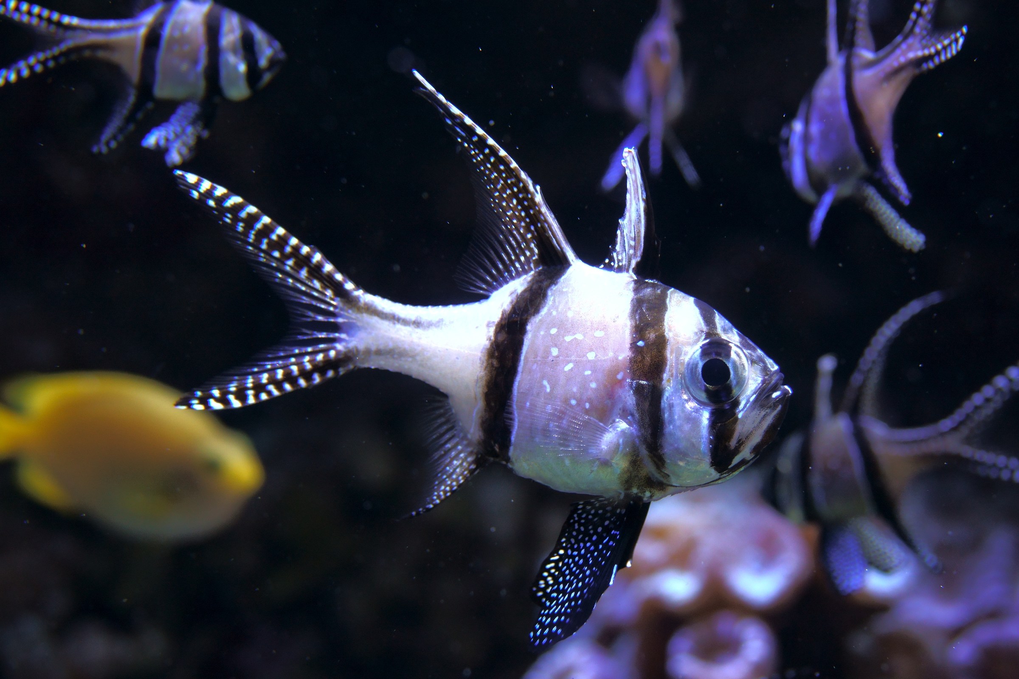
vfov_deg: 18.9
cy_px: 340
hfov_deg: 28.1
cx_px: 510
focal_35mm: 72
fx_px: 2038
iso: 64
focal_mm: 26.42
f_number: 3.5
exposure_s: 1/80
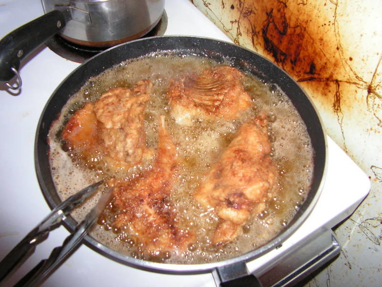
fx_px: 397
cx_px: 191
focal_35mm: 36
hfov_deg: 51.4
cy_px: 144
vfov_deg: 39.7
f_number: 3.2
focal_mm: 6
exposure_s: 1/40
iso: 200
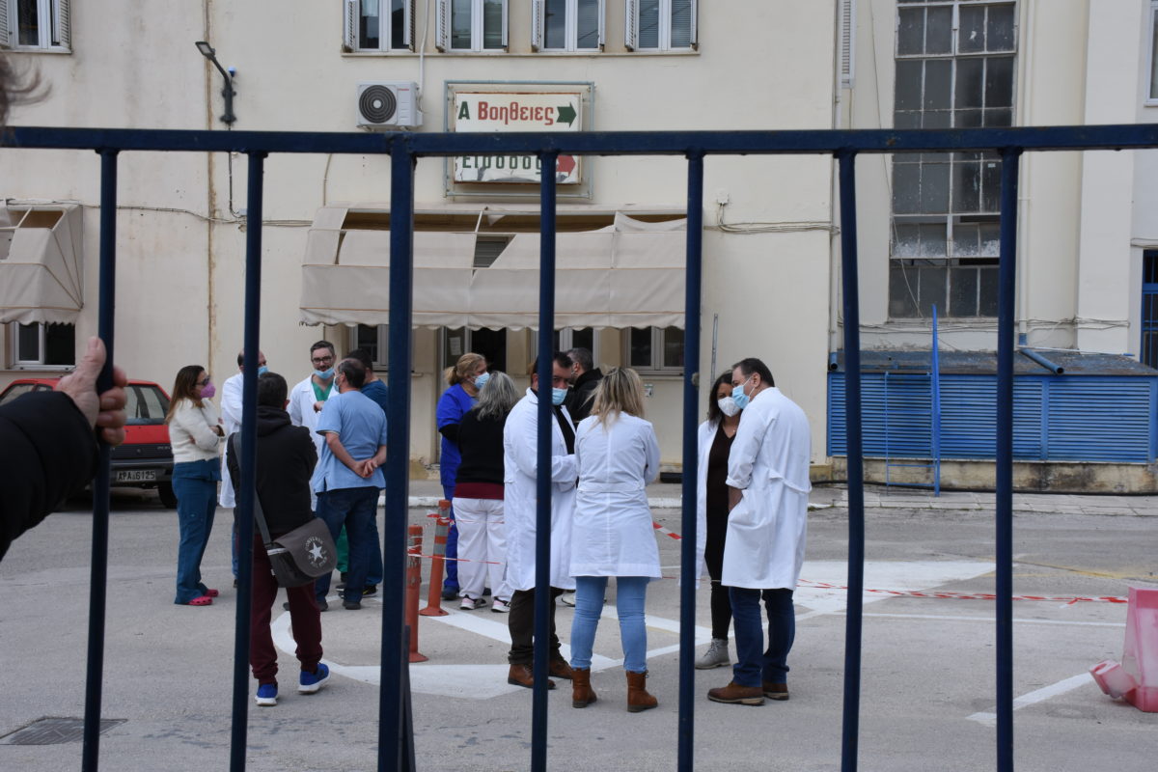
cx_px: 579
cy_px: 386
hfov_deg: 33.4
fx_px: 1930
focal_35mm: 60
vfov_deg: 22.6
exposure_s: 1/500
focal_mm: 40
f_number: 14
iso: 640
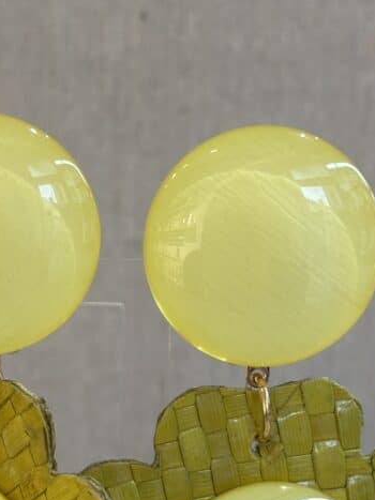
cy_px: 385
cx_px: 151
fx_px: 1647
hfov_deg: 13.0
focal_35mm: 114
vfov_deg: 17.2
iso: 32
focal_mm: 5.96
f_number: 1.6
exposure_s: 1/50
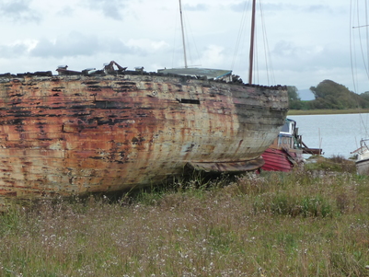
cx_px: 103
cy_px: 131
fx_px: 1248
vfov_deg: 12.7
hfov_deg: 16.8
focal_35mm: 117
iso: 160
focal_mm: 11.3
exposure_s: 1/320
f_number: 4.5
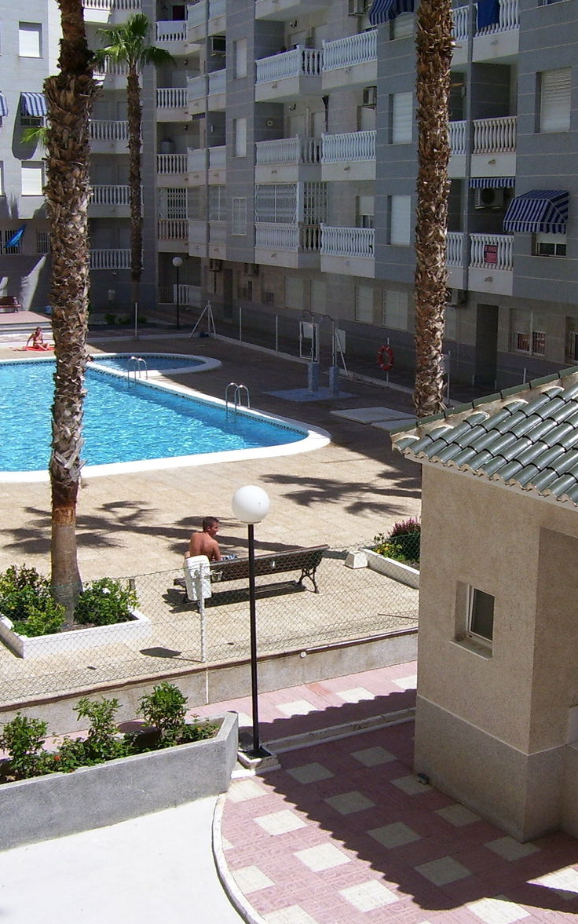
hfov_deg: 26.2
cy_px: 463
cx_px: 390
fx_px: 1235
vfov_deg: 41.0
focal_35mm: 49
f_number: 4.8
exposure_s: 1/750
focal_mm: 5.6
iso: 80
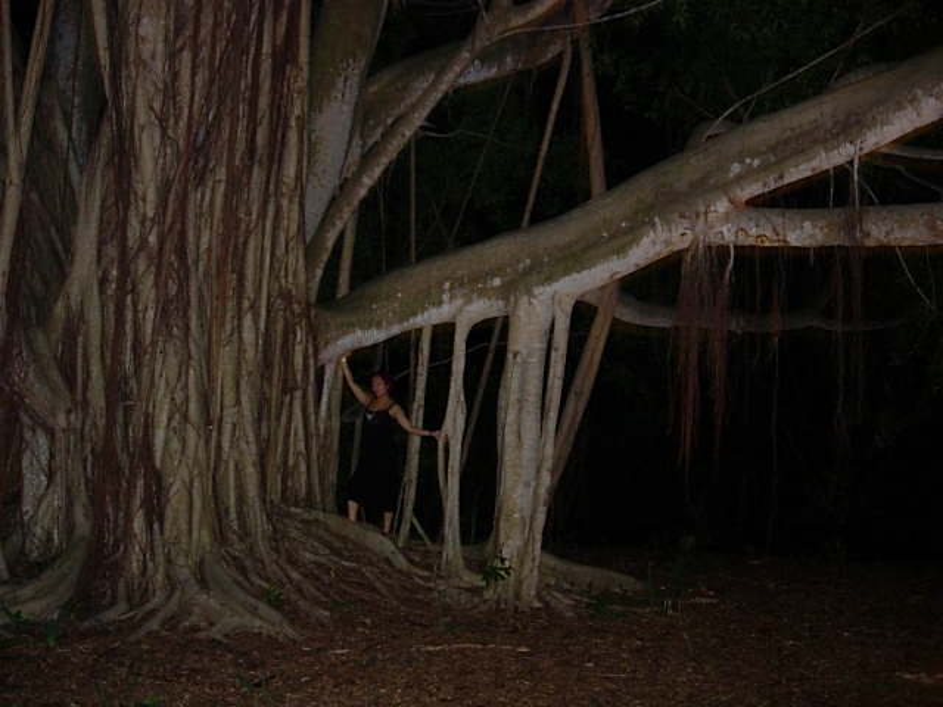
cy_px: 354
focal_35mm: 38
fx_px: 1035
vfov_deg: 37.7
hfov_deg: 49.0
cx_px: 472
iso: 200
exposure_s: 1/2.5
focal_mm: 7.8
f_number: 2.8
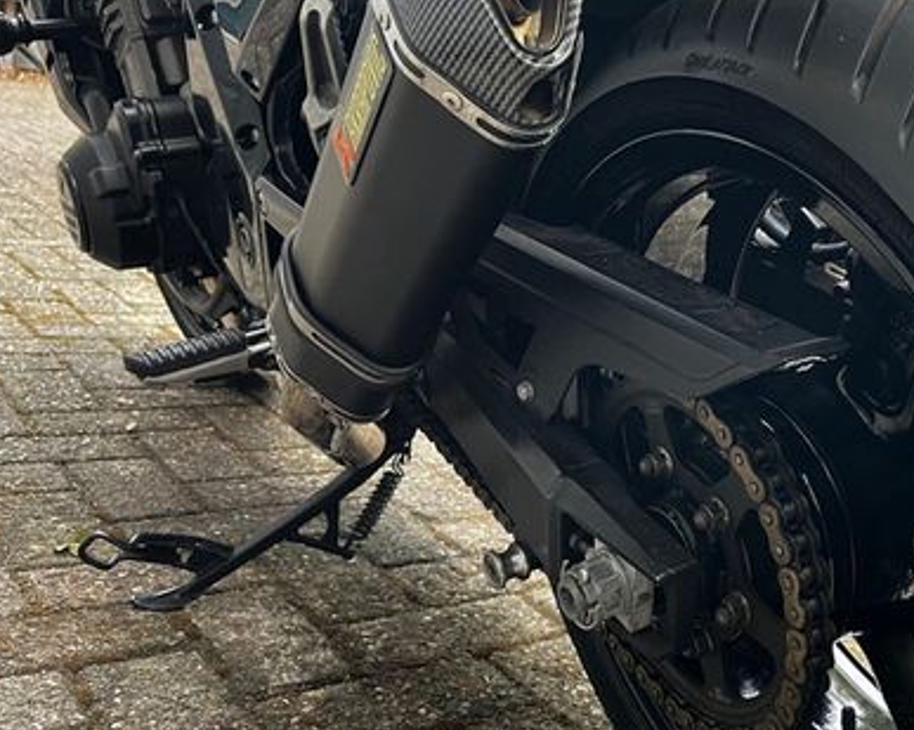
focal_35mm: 42
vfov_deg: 35.6
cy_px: 312
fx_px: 1135
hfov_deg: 42.1
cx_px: 720
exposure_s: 1/60
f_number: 1.6
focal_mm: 5.1
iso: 250
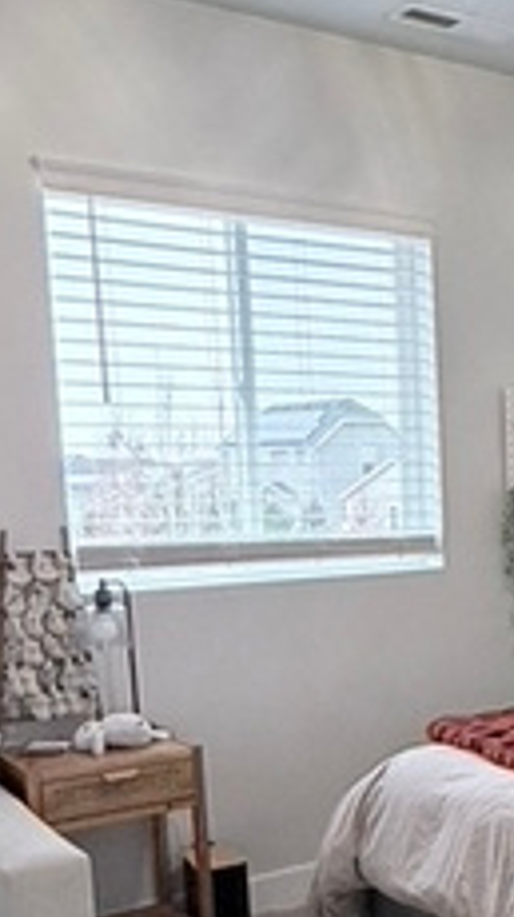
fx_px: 1238
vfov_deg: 39.9
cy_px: 638
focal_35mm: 51
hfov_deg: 21.3
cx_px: 665
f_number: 2.2
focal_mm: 2.22
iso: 250
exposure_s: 1/60
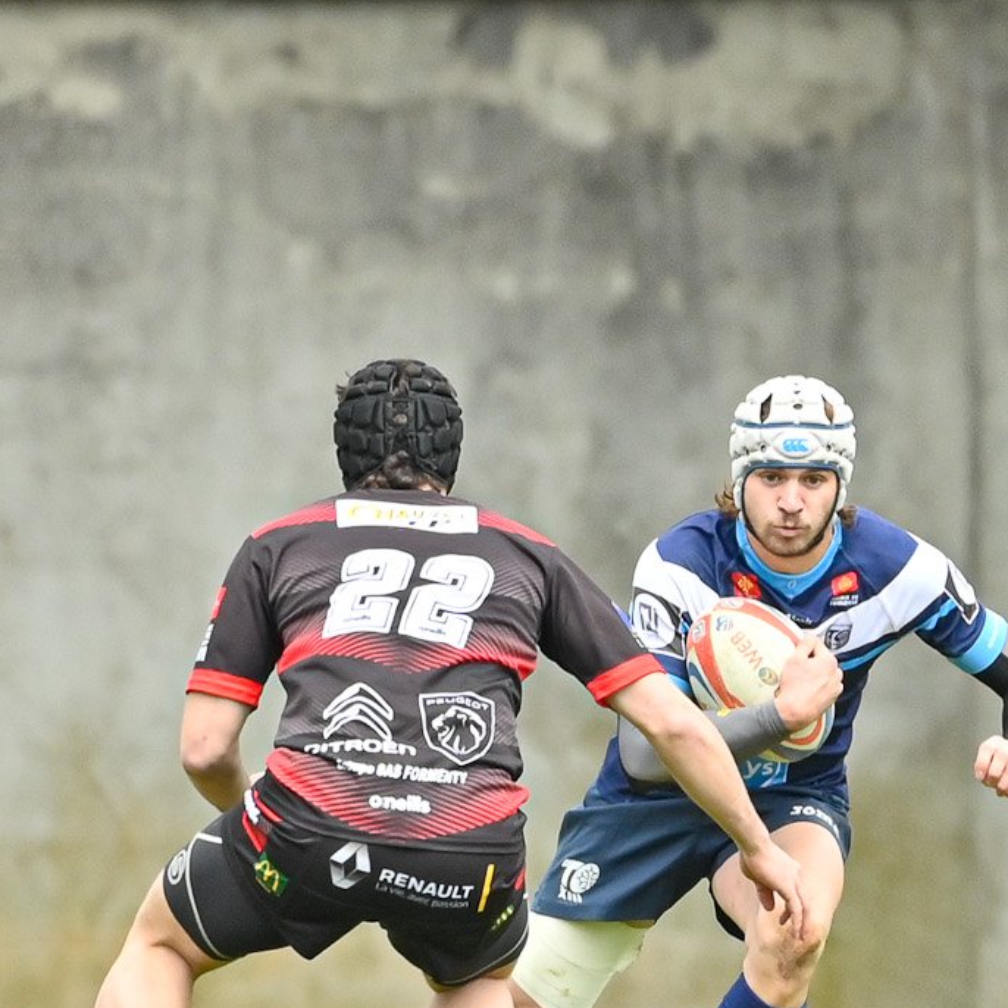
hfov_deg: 1.2
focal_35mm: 1486
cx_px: 1230
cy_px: 643
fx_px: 48956
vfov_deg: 1.2
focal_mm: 400
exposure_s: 1/1600
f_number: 4
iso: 400
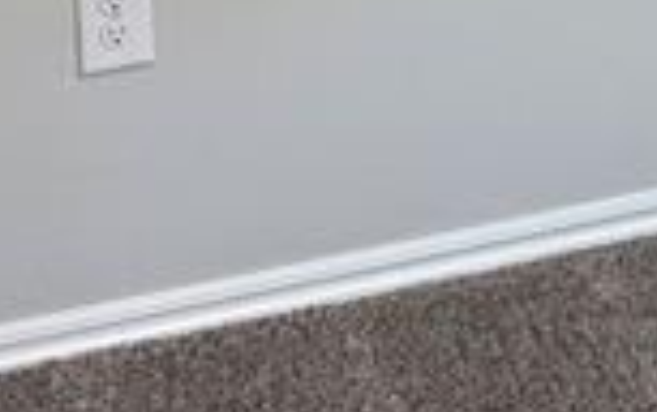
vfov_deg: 7.2
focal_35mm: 170
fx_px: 3047
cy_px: -631
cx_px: 1048
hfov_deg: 11.7
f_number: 1.78
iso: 250
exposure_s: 1/60
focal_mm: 6.76
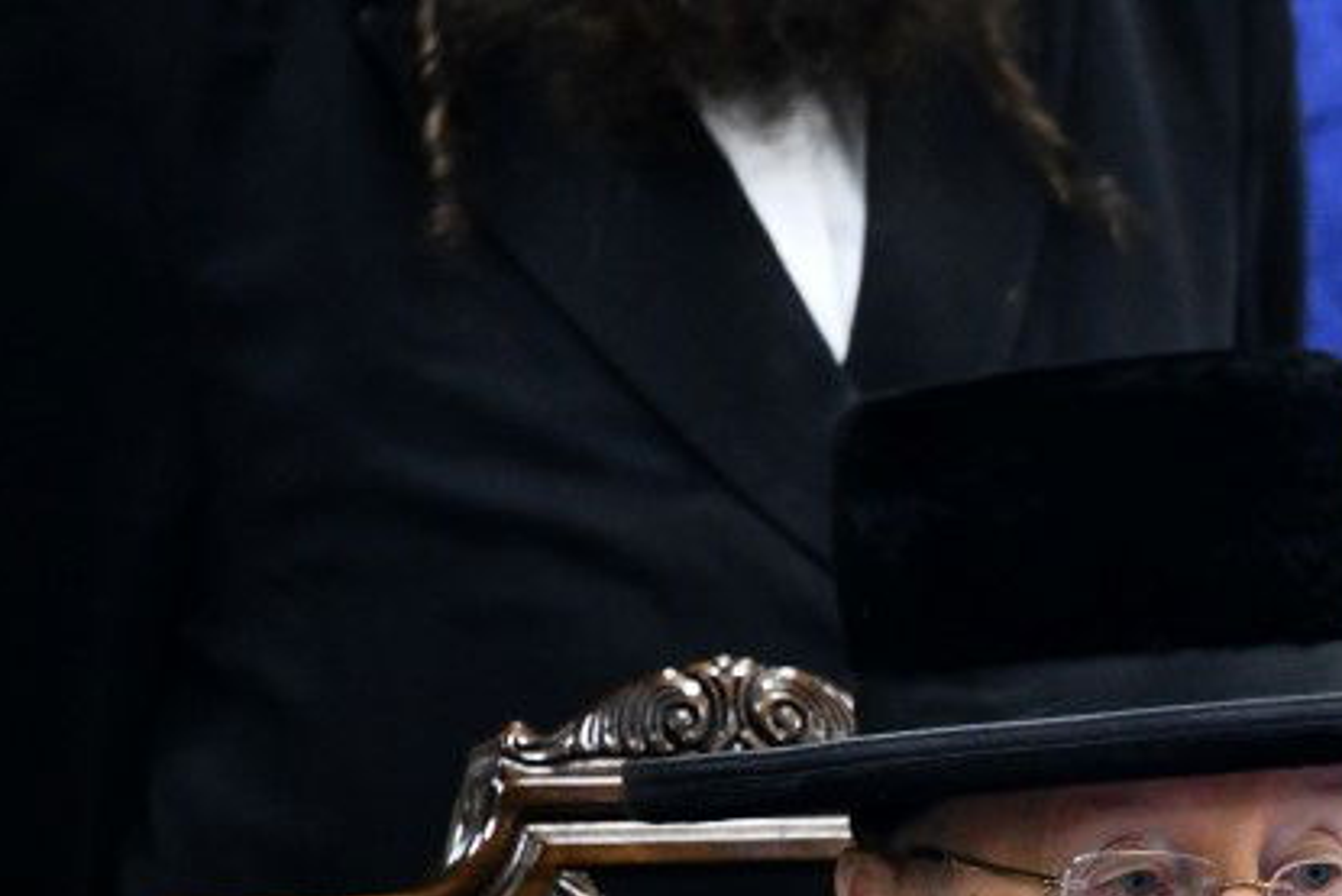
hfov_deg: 2.5
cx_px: 1122
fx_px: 31024
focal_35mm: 832
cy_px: 928
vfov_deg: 1.7
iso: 2500
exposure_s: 1/100
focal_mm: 300
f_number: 5.6
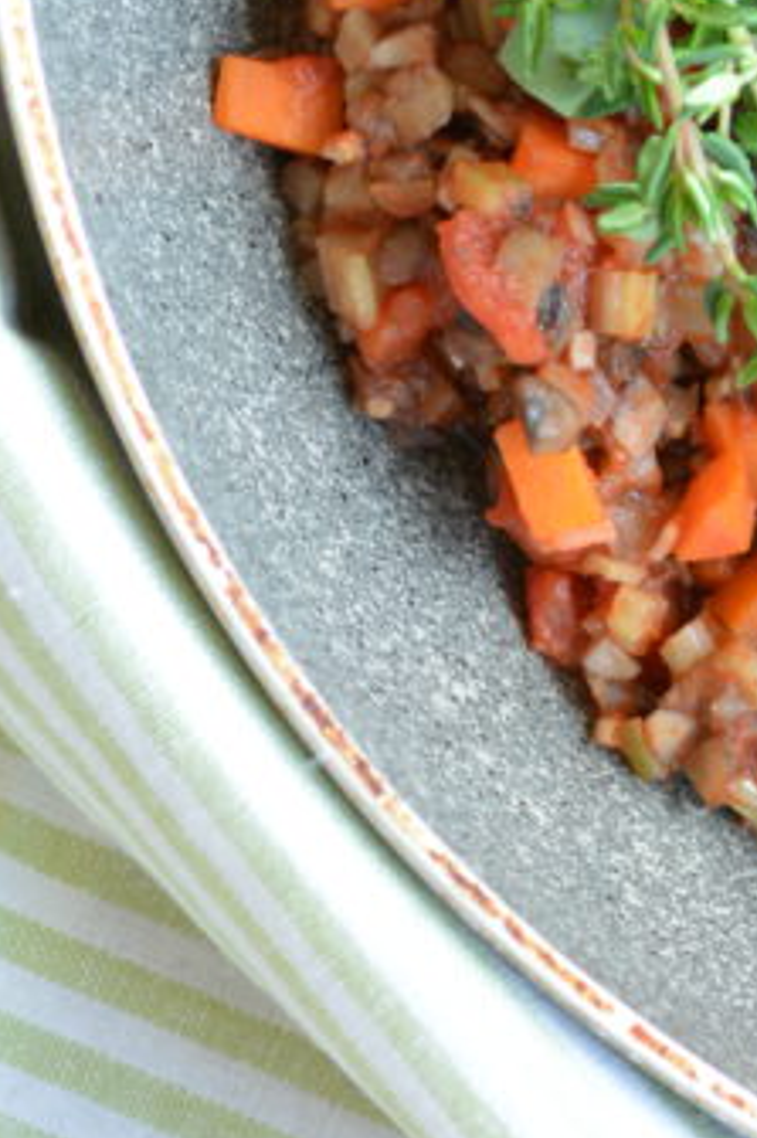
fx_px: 15203
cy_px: 139
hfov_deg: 2.8
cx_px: 878
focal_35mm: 482
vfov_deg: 4.3
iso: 200
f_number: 5.6
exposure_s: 1/10
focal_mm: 105
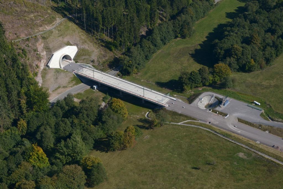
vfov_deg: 21.9
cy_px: 94
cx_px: 142
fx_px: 487
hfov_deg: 32.4
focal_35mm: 62
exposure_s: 1/1000
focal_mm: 62
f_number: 5
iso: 100
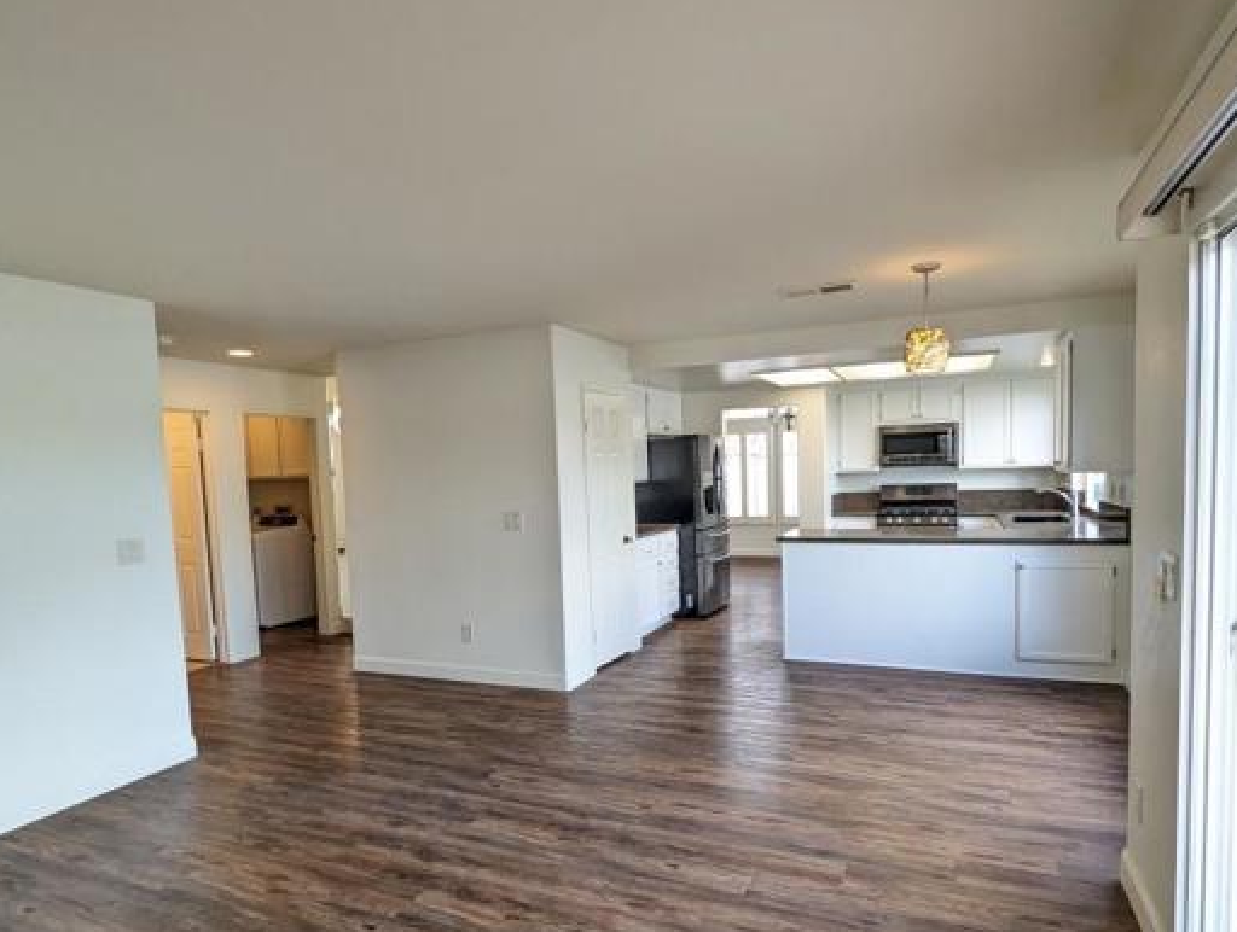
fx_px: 716
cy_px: 517
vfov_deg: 66.0
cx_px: 635
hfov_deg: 81.6
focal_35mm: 20
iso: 188
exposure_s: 1/90.1
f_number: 2.2
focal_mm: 2.35
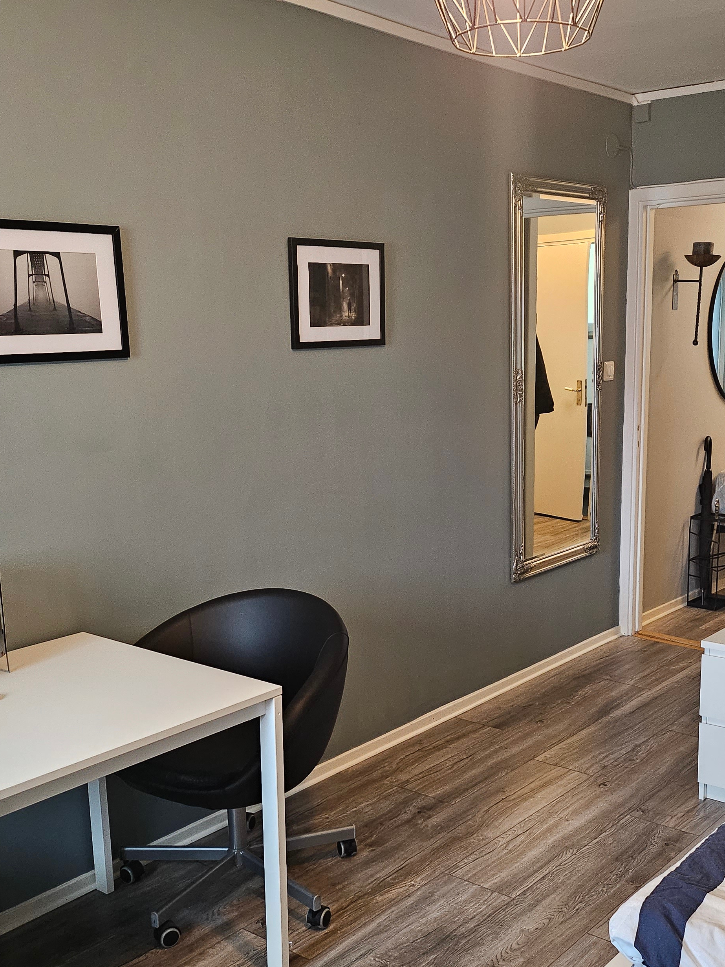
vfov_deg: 47.6
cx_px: 449
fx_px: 1089
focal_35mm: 39
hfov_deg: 36.6
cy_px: 575
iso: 800
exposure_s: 1/50
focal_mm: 5
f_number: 1.8
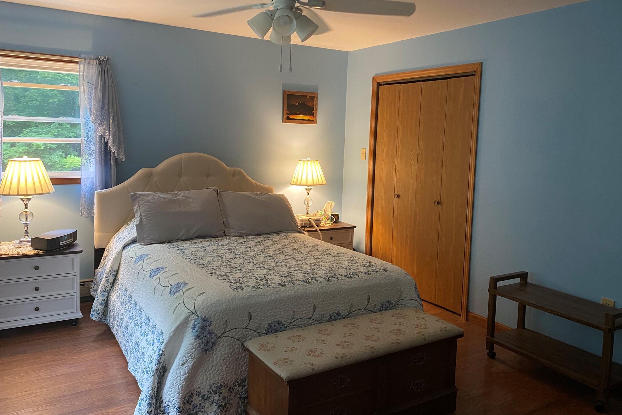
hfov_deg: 65.5
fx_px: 484
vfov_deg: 46.3
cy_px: 180
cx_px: 301
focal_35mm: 28
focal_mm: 4.25
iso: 250
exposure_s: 1/60
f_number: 1.8
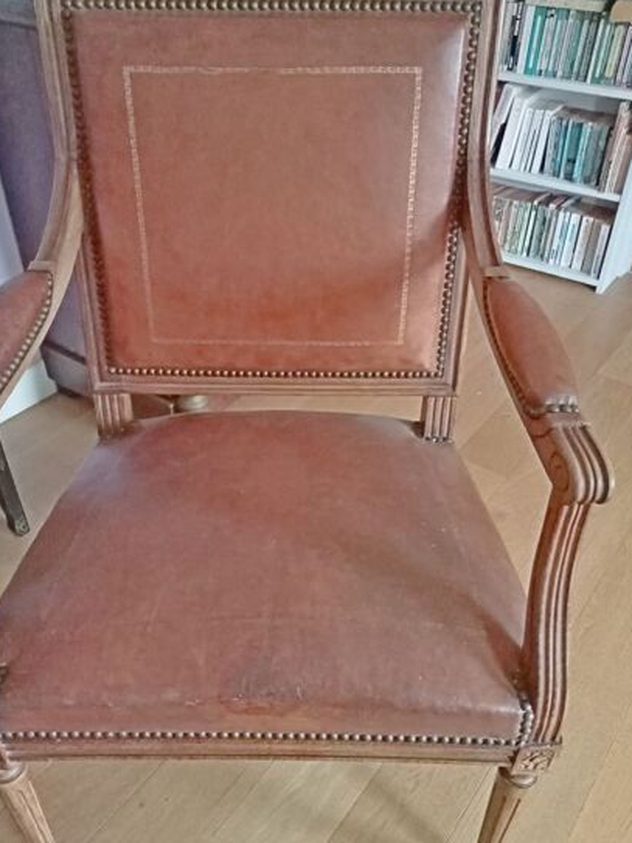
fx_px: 804
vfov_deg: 55.3
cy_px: 458
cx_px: 307
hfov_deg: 42.9
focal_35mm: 33
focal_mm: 3.46
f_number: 2.2
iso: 3982
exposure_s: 1/25
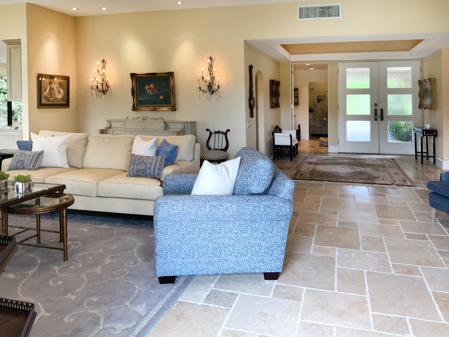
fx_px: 376
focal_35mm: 29
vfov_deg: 48.2
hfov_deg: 61.7
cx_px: 224
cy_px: 168
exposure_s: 1/60
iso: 40
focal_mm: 3
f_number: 1.8
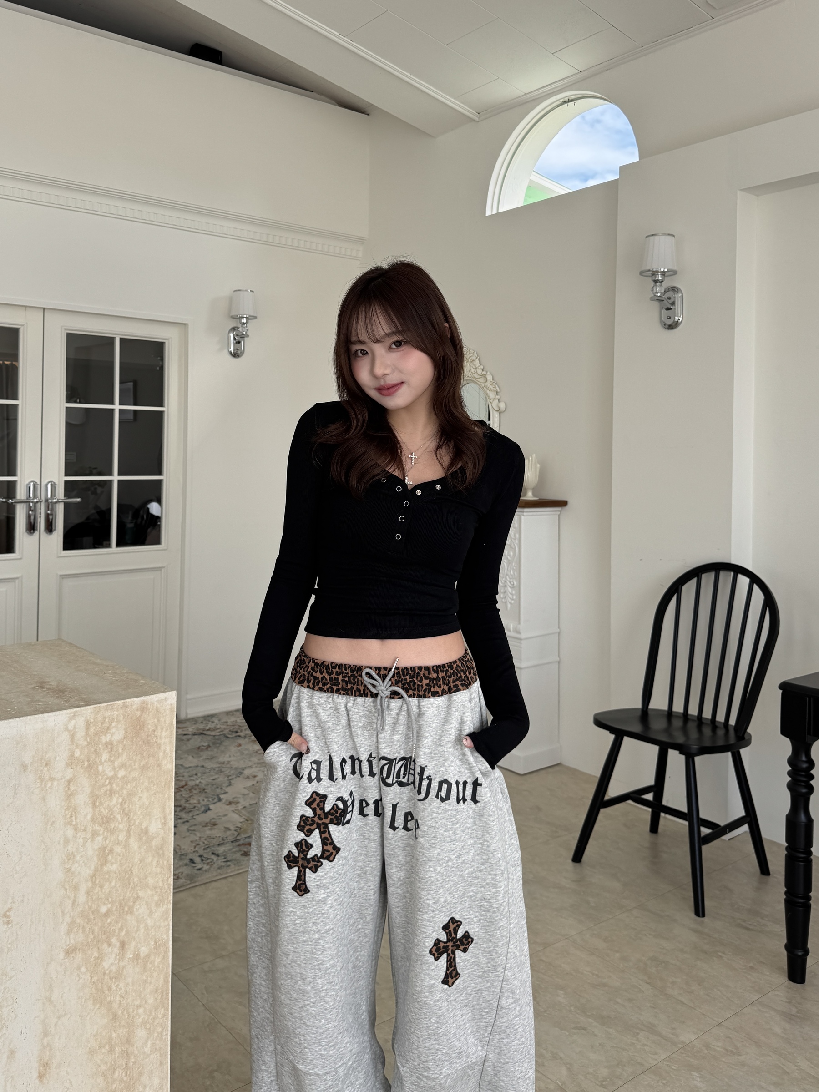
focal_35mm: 24
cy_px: 546
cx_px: 410
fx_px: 757
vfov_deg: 71.6
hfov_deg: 56.8
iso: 80
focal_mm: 6.76
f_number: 1.78
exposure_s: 1/567
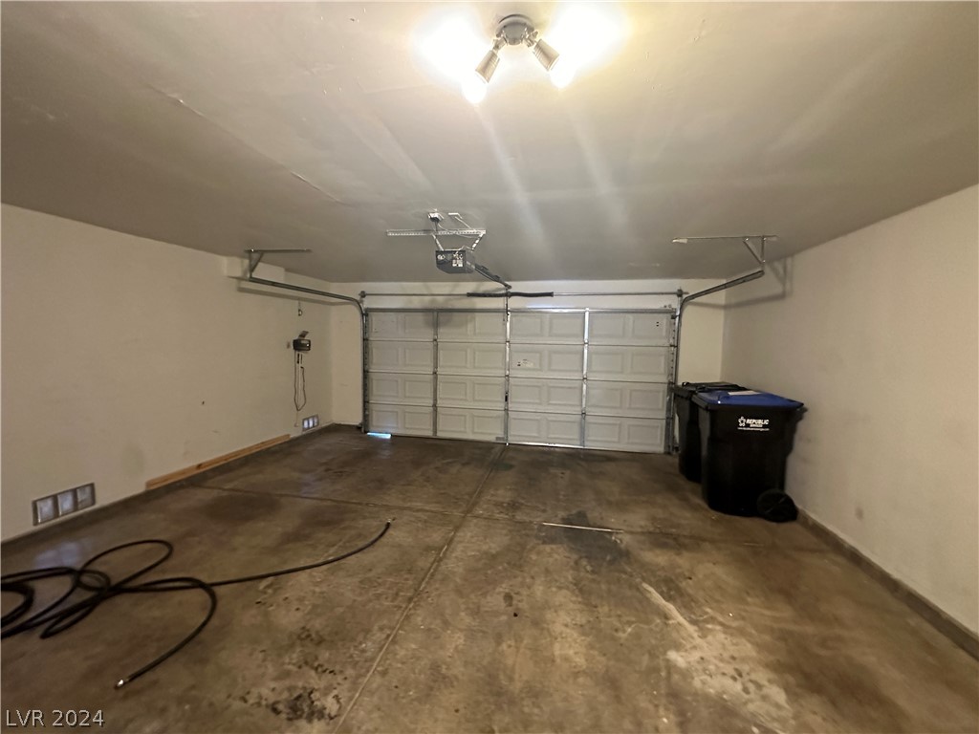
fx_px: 396
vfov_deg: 85.7
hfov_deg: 102.1
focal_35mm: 14
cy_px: 367
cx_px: 490
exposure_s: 1/40
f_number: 2.2
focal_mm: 2.22
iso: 1000
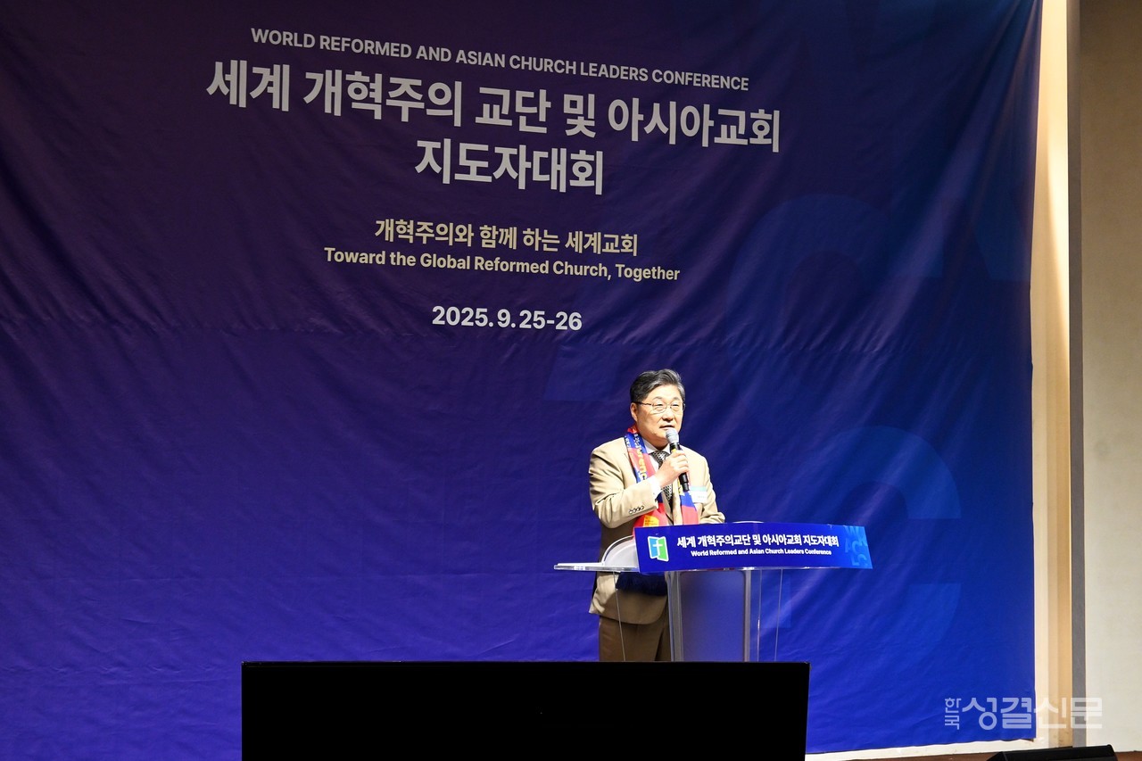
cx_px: 571
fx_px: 2379
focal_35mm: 75
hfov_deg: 27.0
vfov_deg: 18.2
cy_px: 380
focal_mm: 50
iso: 1800
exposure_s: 1/125
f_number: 6.3
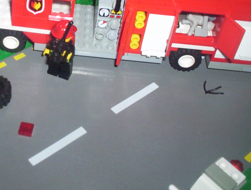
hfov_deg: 30.0
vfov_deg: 23.2
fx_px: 458
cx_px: 56
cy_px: 53
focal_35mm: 63
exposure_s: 1/60
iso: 140
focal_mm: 4.99
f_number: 4.5
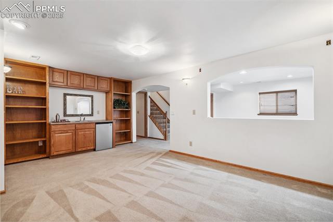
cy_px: 111
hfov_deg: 96.8
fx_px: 148
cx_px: 166
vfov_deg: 73.7
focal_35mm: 16
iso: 100
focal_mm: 16
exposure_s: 1/1.25
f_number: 6.3
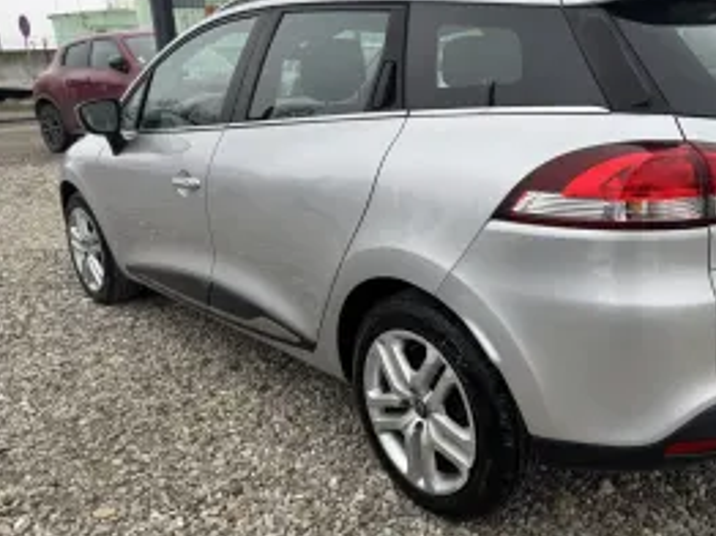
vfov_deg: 42.9
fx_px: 682
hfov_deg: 54.6
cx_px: 456
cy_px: 260
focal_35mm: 33
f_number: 1.78
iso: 64
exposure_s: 1/218
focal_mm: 6.76
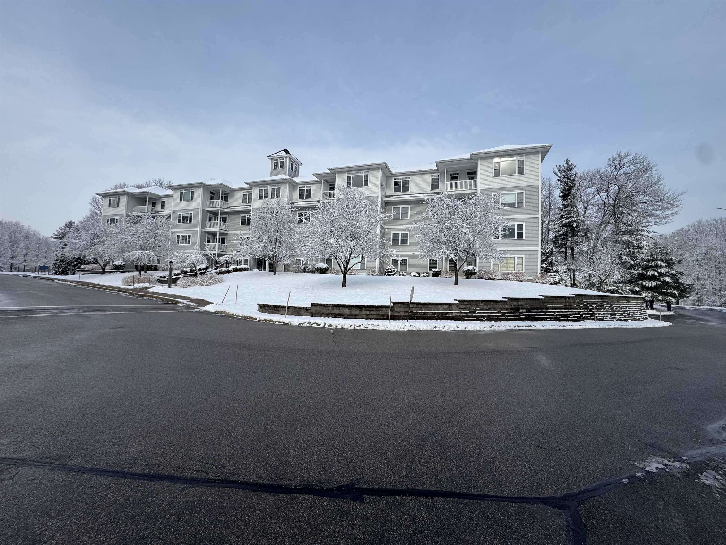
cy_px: 272
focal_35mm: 14
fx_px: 294
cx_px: 363
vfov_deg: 85.7
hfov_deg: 102.1
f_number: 2.2
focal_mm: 2.22
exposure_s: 1/1927
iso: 50
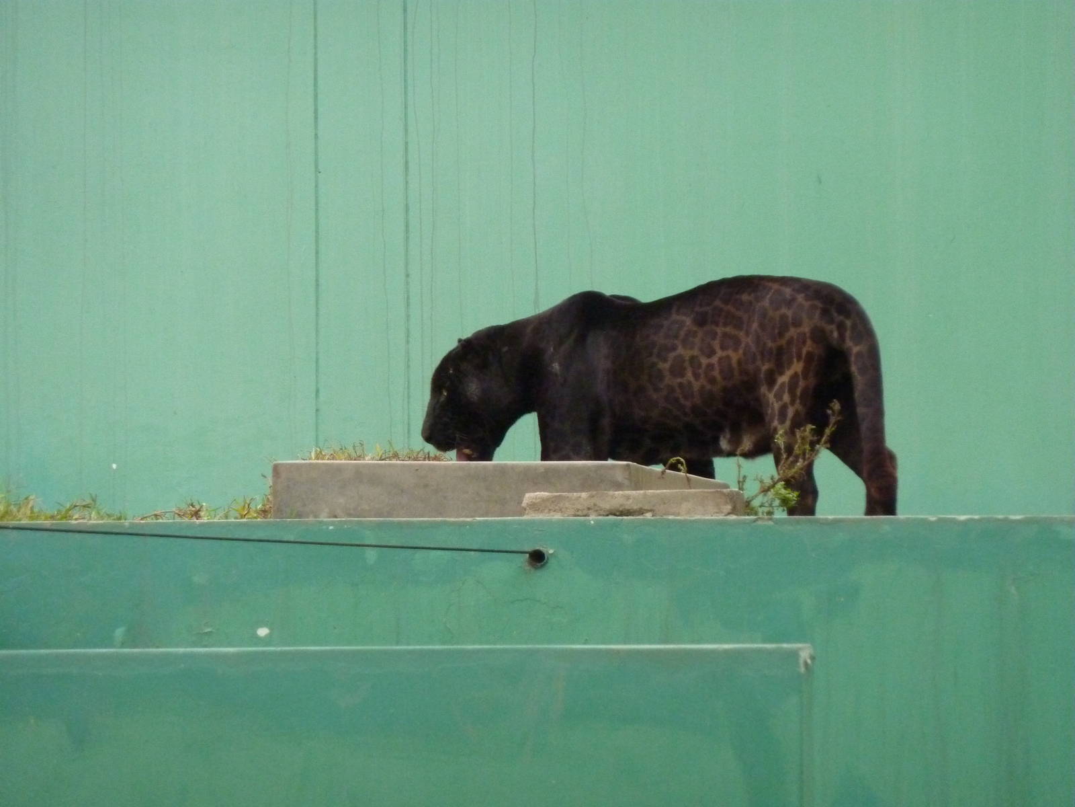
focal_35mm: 300
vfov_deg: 5.0
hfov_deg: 6.6
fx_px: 9317
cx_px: 538
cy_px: 404
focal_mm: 49.2
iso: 640
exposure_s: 1/250
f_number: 4.9
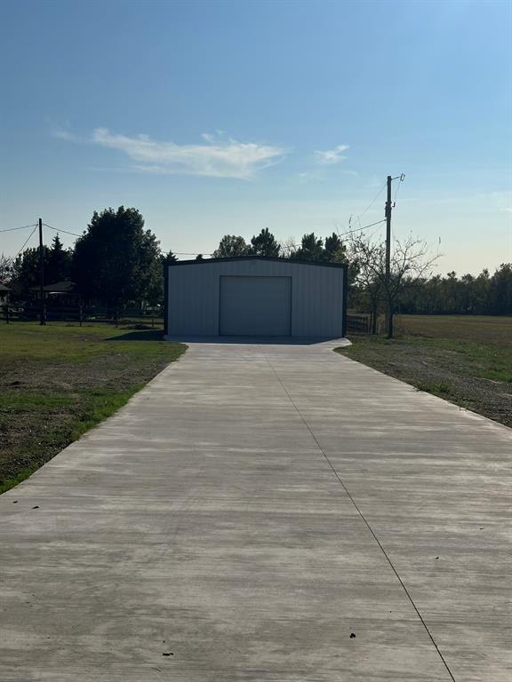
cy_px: 341
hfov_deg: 30.3
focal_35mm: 48
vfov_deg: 39.7
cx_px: 256
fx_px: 947
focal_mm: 6.86
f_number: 1.78
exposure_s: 1/13699
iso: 64
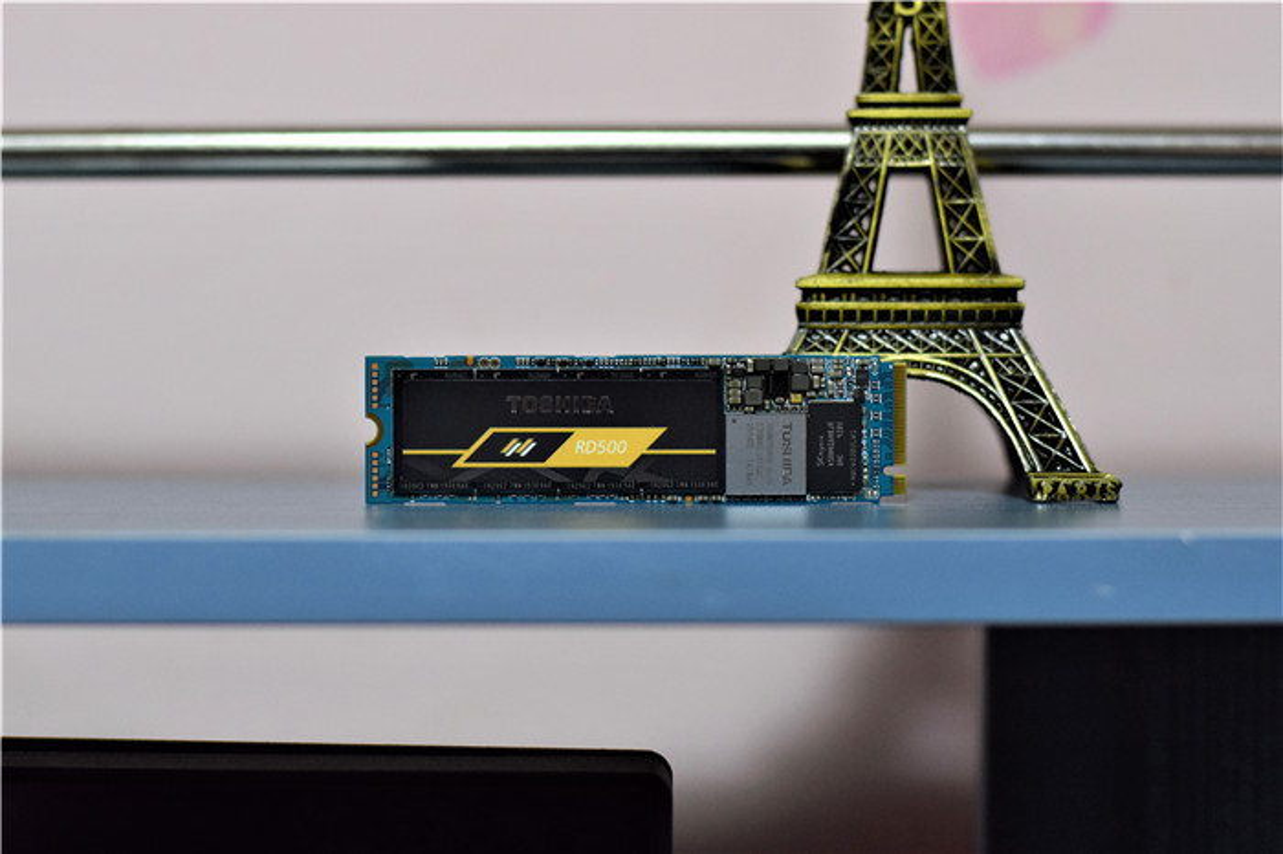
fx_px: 2672
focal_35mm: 75
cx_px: 642
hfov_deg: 27.0
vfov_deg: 18.2
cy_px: 427
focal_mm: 50
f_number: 2.8
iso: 1600
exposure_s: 1/60
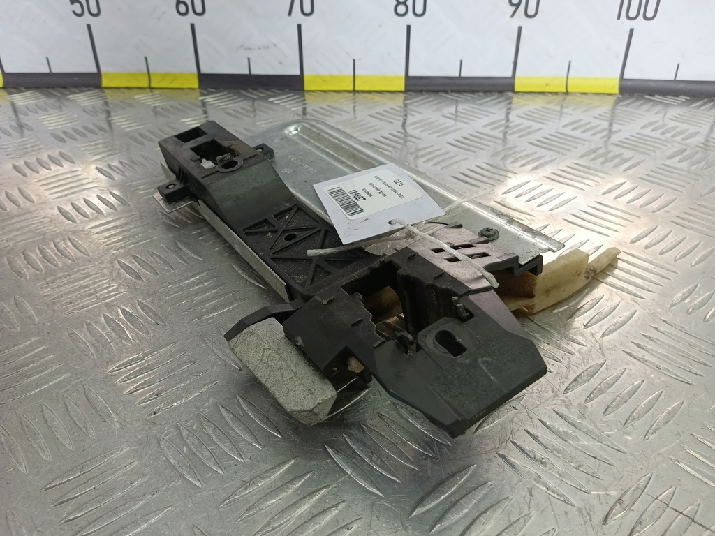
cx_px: 358
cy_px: 268
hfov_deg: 65.3
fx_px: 558
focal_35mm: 27
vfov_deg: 51.4
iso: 147
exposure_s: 1/100
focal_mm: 4.11
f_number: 1.6
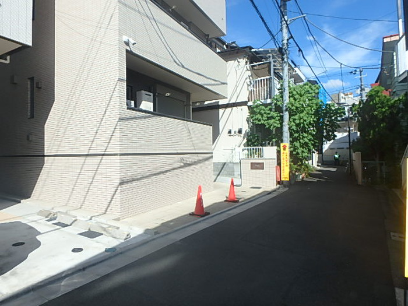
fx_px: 248
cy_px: 153
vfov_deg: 63.4
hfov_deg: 79.0
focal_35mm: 21
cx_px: 204
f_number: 3.5
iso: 125
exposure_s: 1/1000
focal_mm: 3.7
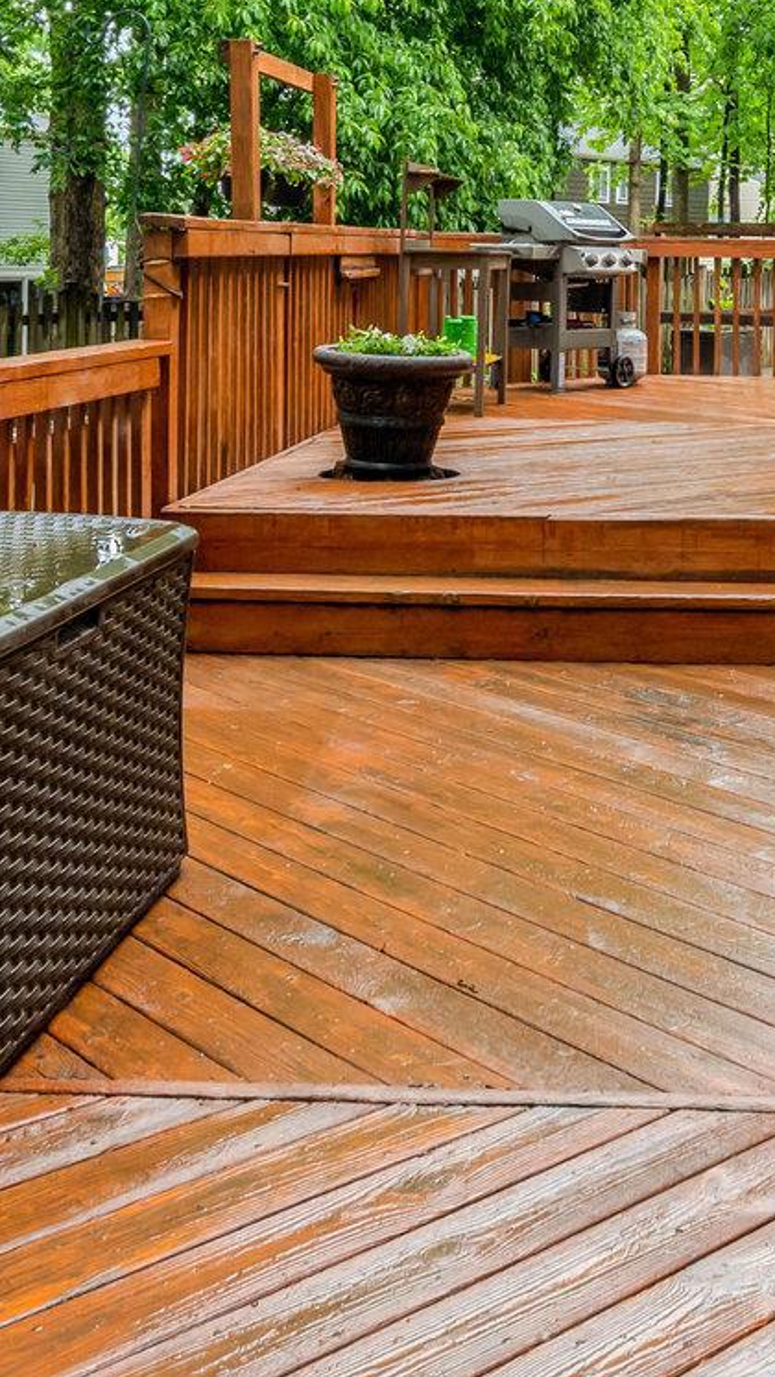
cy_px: 318
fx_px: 1679
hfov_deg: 25.3
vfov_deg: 42.9
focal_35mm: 46
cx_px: 679
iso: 1250
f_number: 8
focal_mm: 16
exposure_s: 1/50
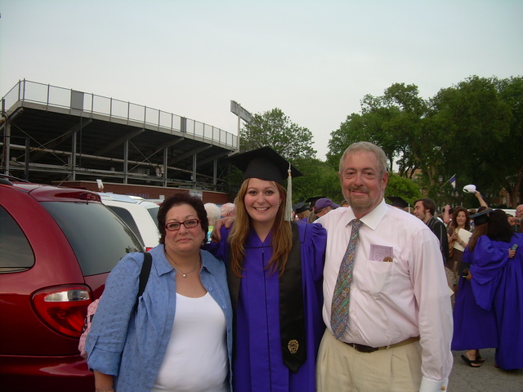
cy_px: 196
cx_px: 262
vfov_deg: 37.7
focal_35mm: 38
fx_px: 574
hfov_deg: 49.0
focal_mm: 6.3
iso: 50
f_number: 2.8
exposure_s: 1/84.8
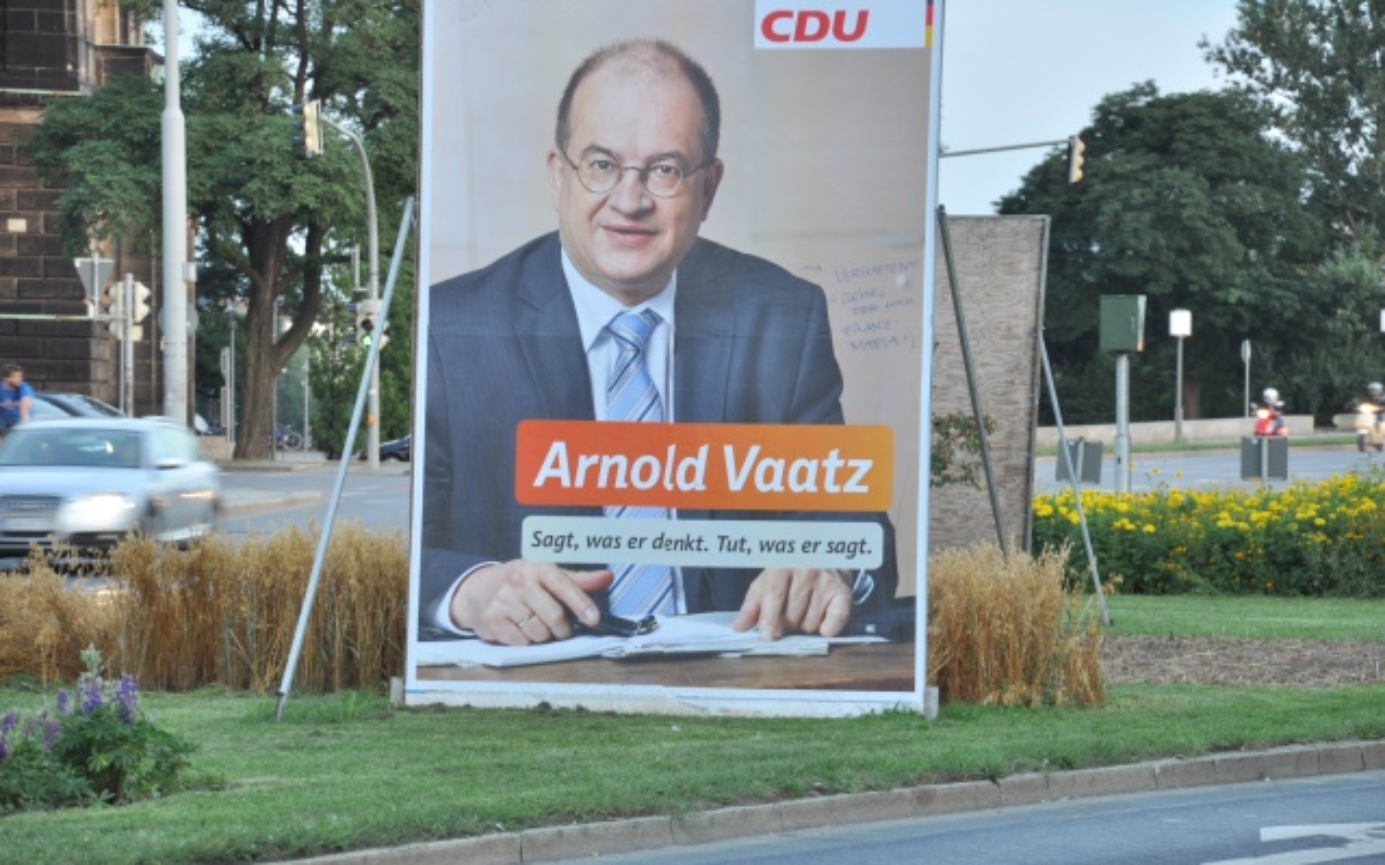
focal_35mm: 169
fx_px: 6377
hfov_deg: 12.4
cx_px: 690
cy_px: 441
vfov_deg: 7.8
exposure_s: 1/25
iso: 400
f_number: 6
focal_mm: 110
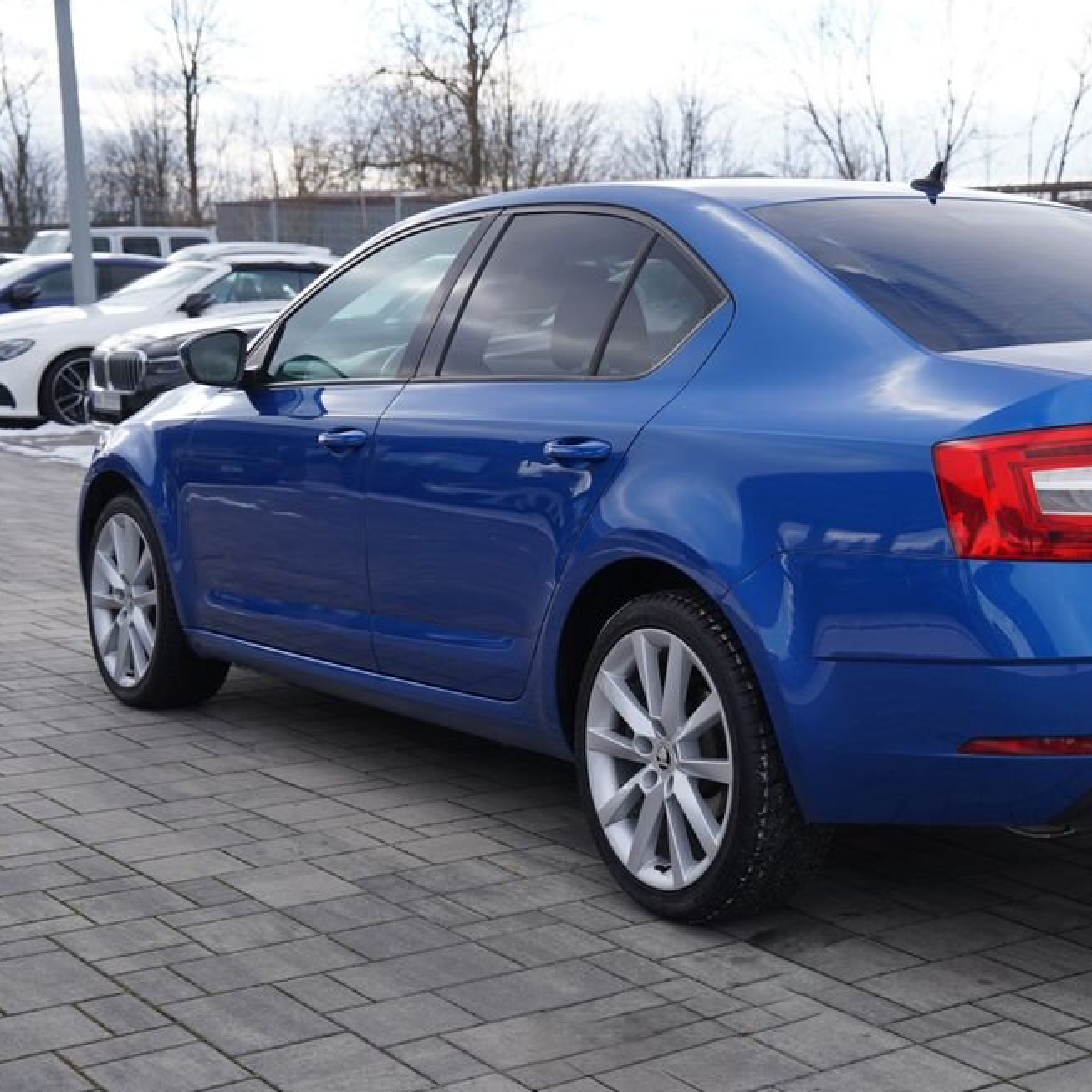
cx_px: 796
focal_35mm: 60
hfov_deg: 28.3
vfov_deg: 28.6
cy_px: 551
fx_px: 2141
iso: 100
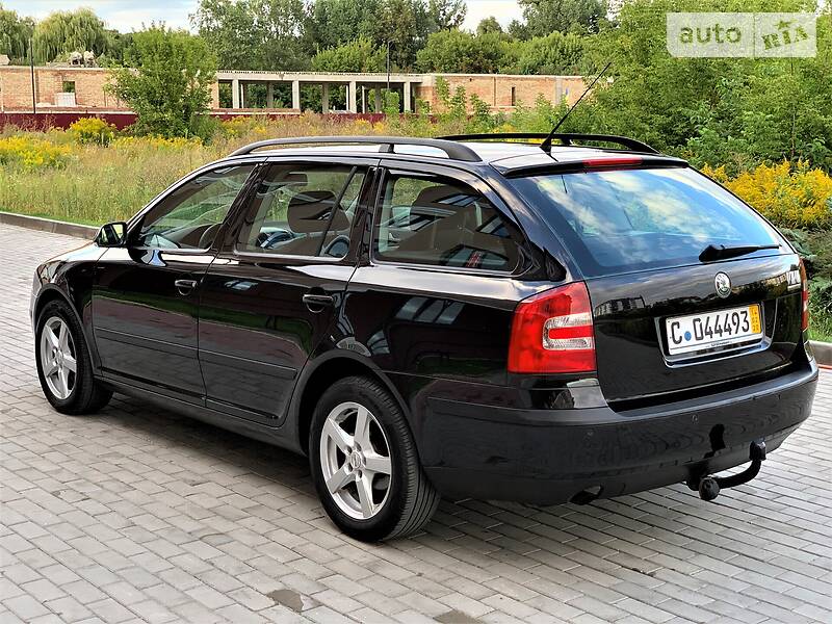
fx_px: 1250
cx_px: 416
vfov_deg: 28.0
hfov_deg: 36.8
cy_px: 312
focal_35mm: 52
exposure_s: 1/122
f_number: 2.4
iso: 40
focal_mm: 6
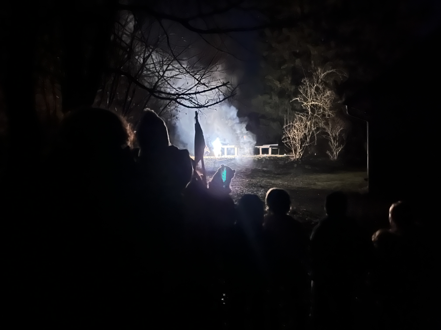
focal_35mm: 26
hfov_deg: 67.3
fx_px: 331
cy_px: 165
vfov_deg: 53.1
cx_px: 220
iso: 12500
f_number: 1.6
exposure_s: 1/5
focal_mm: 5.1
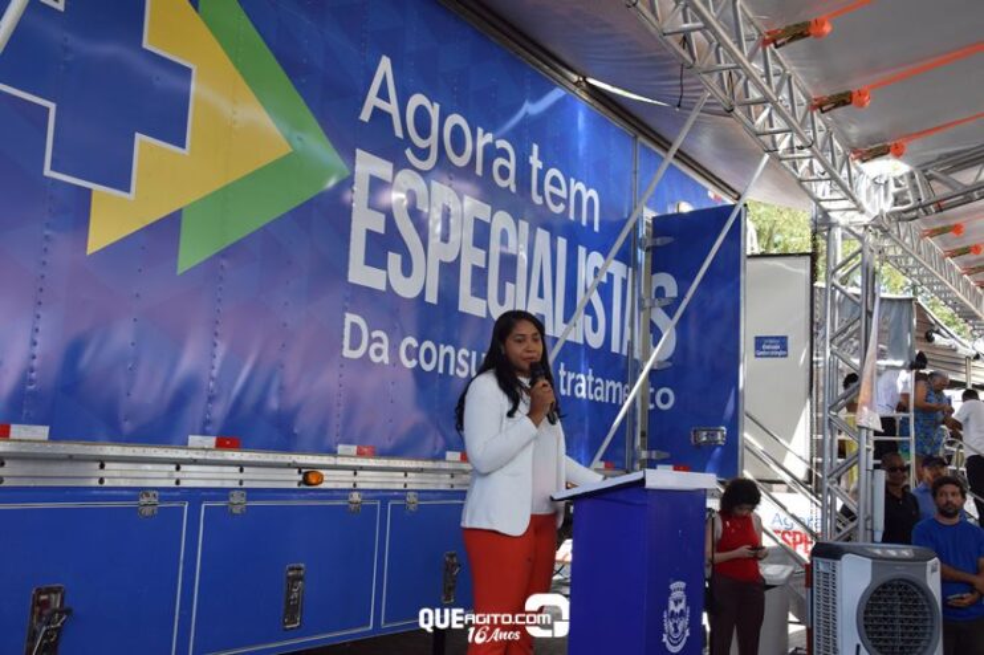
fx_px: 1024
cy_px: 328
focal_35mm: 38
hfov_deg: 51.3
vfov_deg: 35.5
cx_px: 492
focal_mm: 25
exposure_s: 1/200
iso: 400
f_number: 7.1
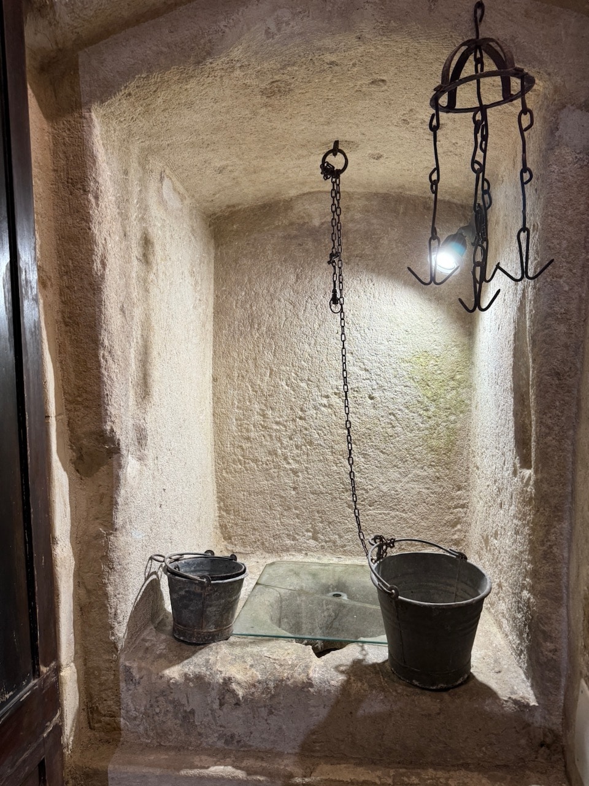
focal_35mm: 24
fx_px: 544
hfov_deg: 56.8
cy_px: 393
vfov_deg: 71.6
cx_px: 294
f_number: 1.78
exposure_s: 1/50
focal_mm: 6.76
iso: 250
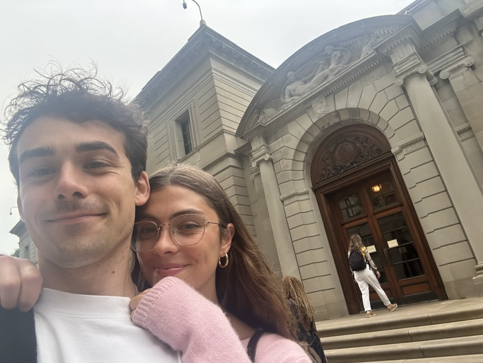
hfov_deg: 73.9
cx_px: 242
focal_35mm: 23
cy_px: 182
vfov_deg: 58.9
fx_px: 321
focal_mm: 2.69
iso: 80
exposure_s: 1/118
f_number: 1.9
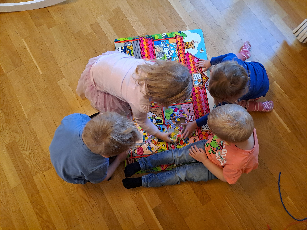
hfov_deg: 69.4
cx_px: 154
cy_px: 115
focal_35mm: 25
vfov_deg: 54.9
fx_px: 222
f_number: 1.8
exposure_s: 1/50
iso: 400
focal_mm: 4.65
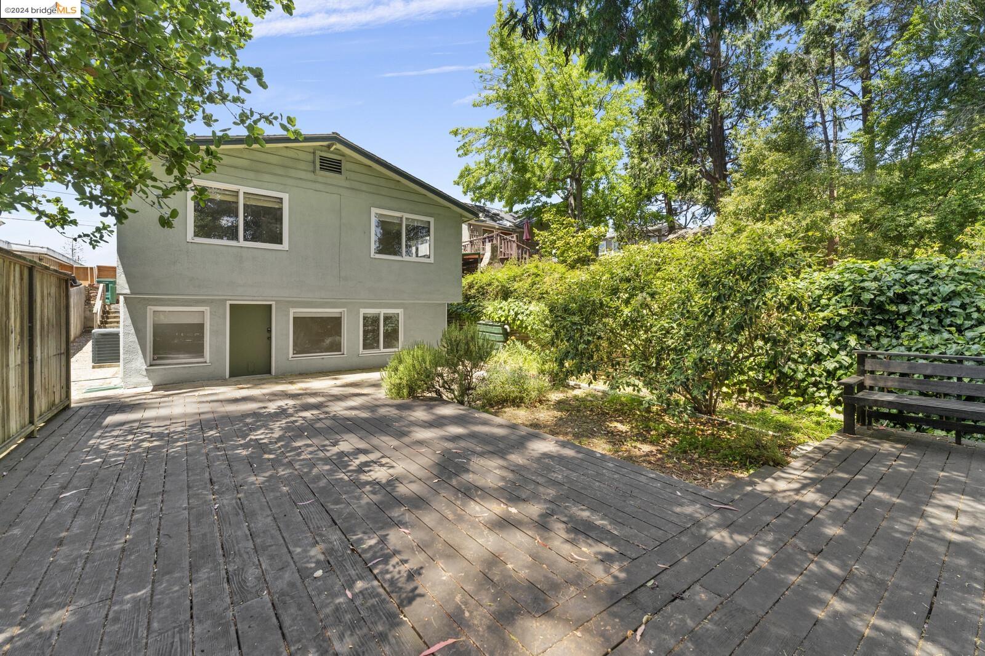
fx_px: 383
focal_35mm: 14
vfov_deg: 81.2
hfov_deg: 104.3
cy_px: 328
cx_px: 492
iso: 640
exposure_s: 1/320
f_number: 7.1
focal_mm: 14
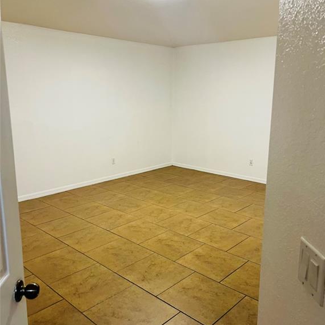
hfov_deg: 52.5
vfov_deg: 52.5
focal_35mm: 31
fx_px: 329
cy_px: 163
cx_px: 164
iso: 125
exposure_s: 1/63
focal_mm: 5.7
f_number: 1.5
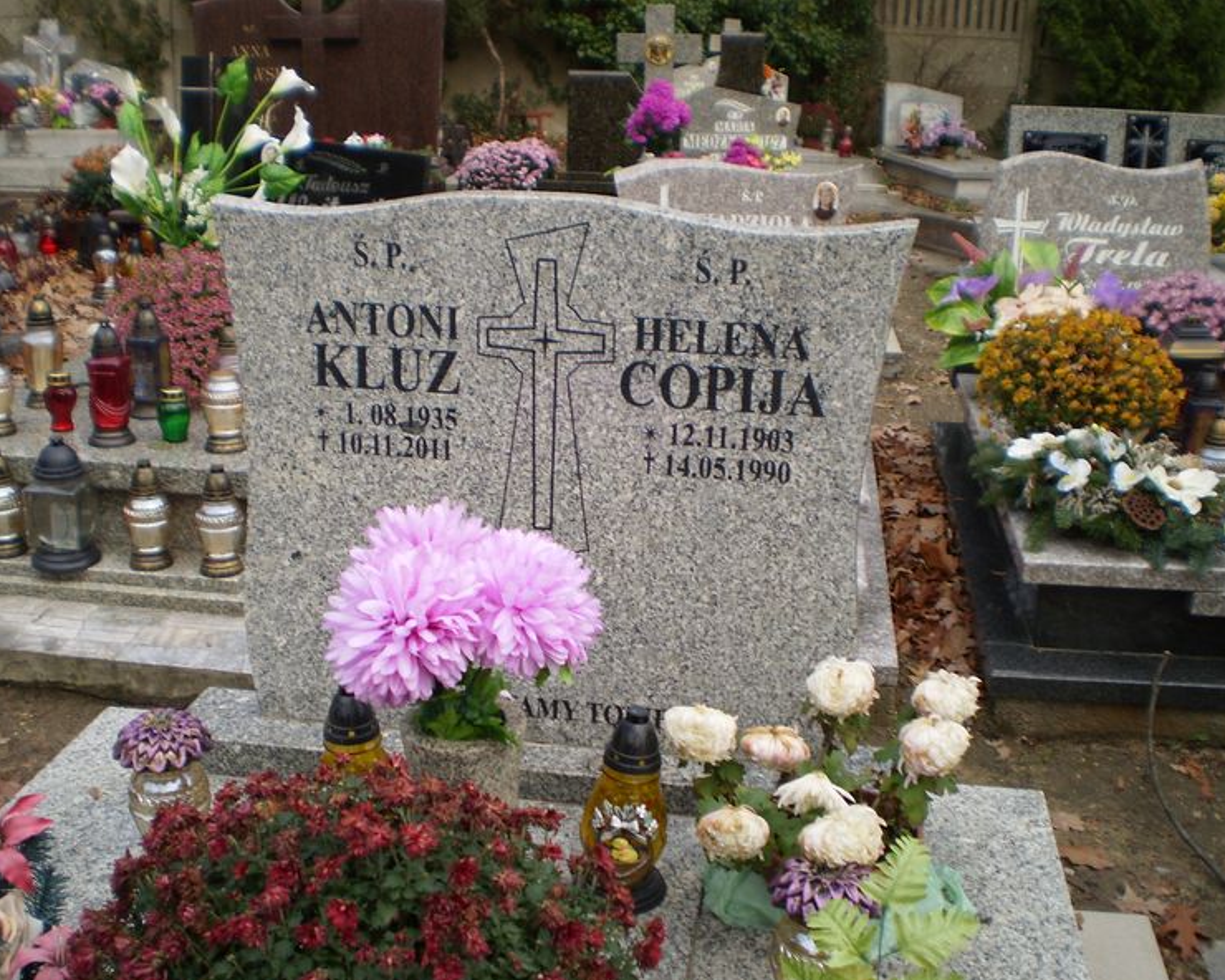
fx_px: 1378
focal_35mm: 38
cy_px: 495
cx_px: 579
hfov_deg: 47.9
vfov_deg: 39.2
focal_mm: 6.3
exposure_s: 1/160
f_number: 3.1
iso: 64
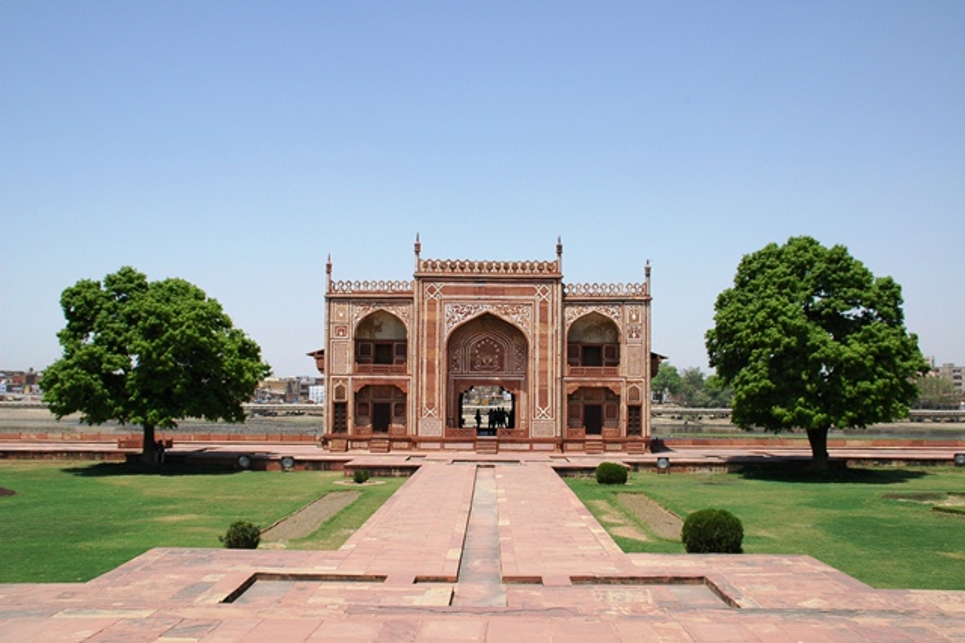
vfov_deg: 35.5
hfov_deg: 51.3
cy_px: 322
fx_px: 1005
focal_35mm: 38
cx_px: 482
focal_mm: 25
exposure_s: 1/320
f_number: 11
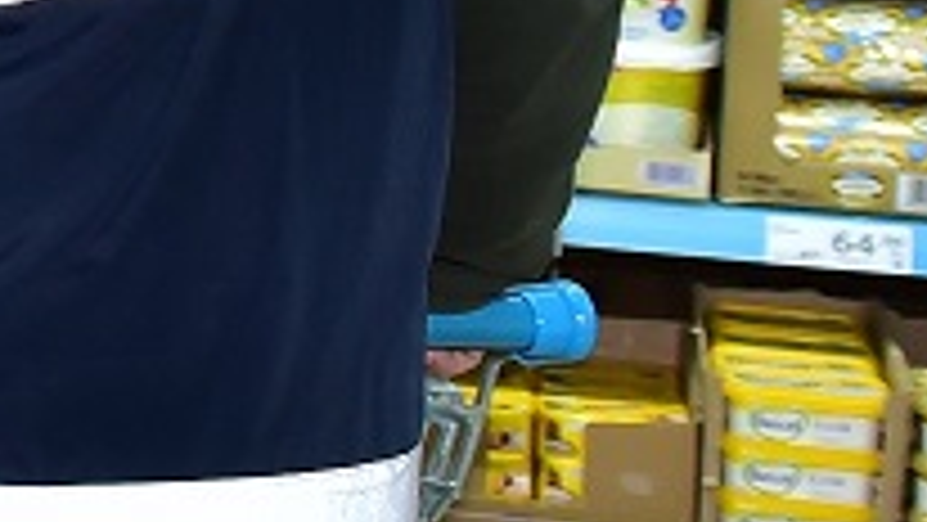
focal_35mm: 184
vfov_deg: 6.5
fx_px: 4524
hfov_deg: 8.6
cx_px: -2246
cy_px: -369
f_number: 6.3
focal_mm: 24
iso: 640
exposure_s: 1/100
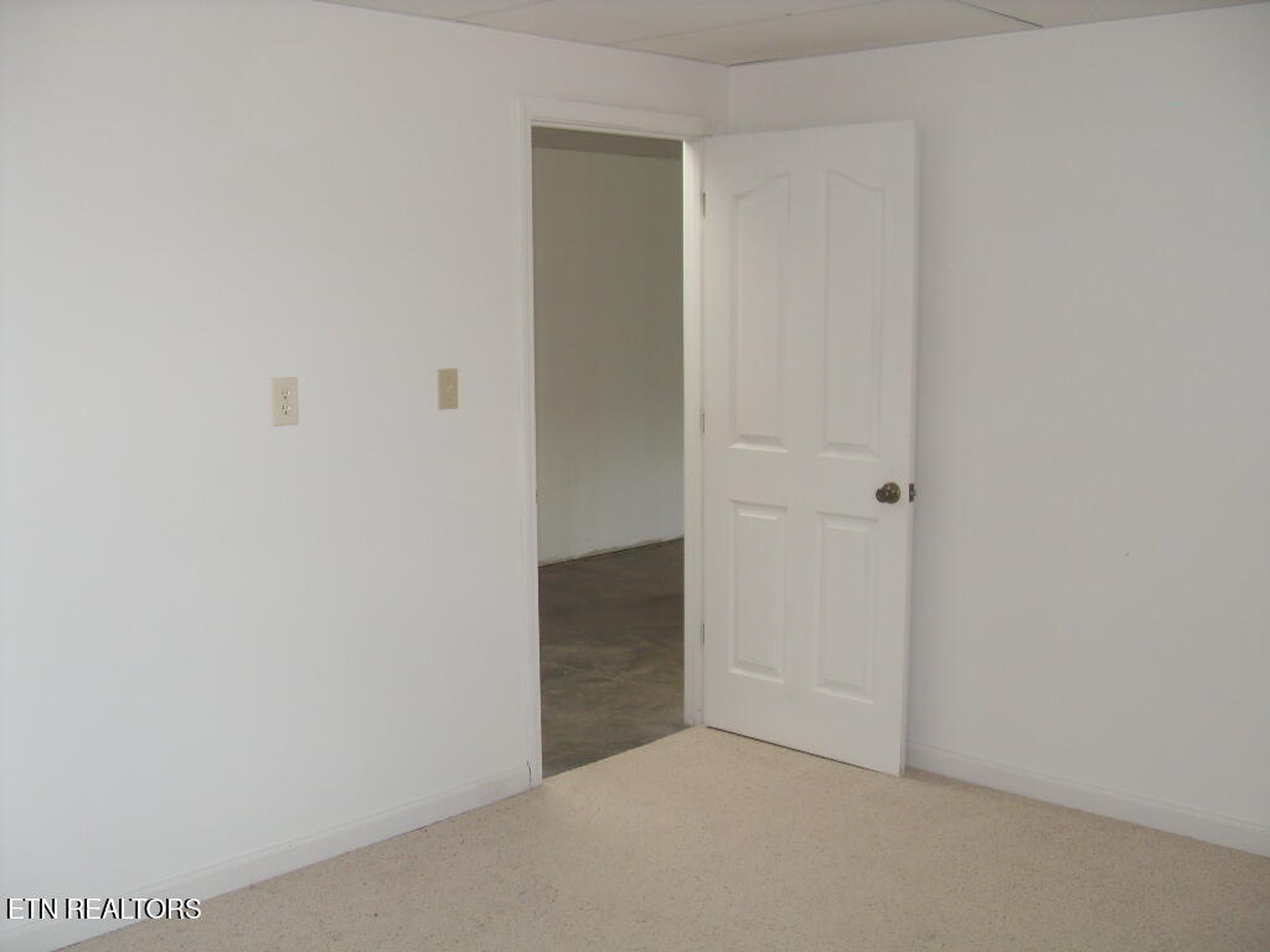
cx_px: 635
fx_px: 1357
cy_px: 476
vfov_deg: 38.7
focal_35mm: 37
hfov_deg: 50.1
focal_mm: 6.3
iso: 100
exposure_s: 1/45
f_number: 2.8
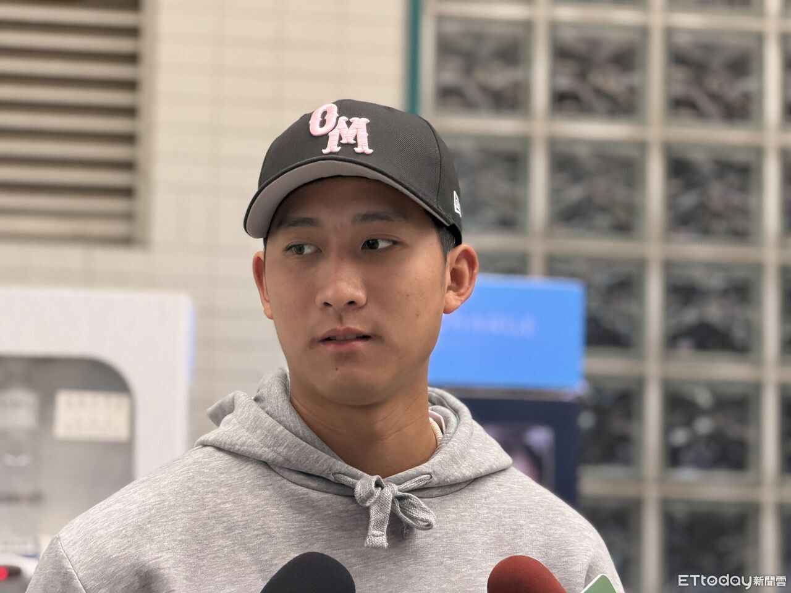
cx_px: 396
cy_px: 296
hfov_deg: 19.6
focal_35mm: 100
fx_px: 2285
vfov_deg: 14.8
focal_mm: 16.89
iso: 500
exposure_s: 1/83
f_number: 2.8
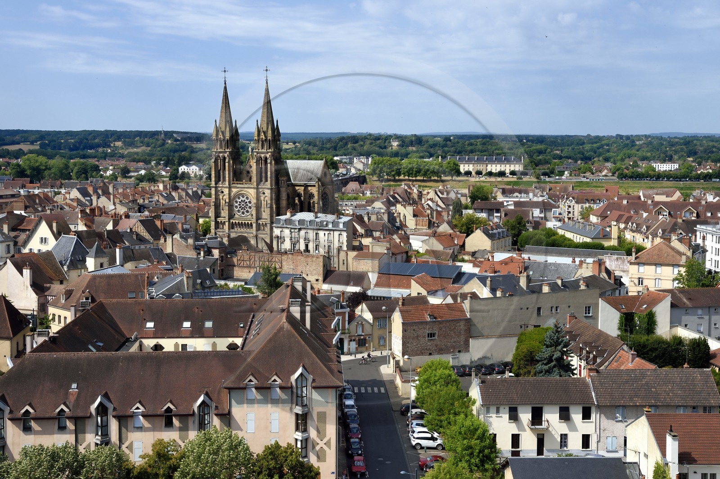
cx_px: 360
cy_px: 240
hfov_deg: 39.6
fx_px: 999
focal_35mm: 50
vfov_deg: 26.9
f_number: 16
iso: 200
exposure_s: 1/250
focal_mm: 50
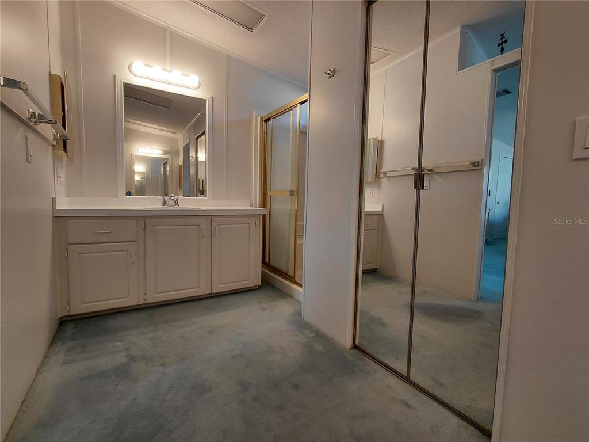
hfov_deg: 94.5
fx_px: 272
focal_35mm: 16
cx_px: 294
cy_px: 221
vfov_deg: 78.1
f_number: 2.2
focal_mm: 1.64
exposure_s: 1/60
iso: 80
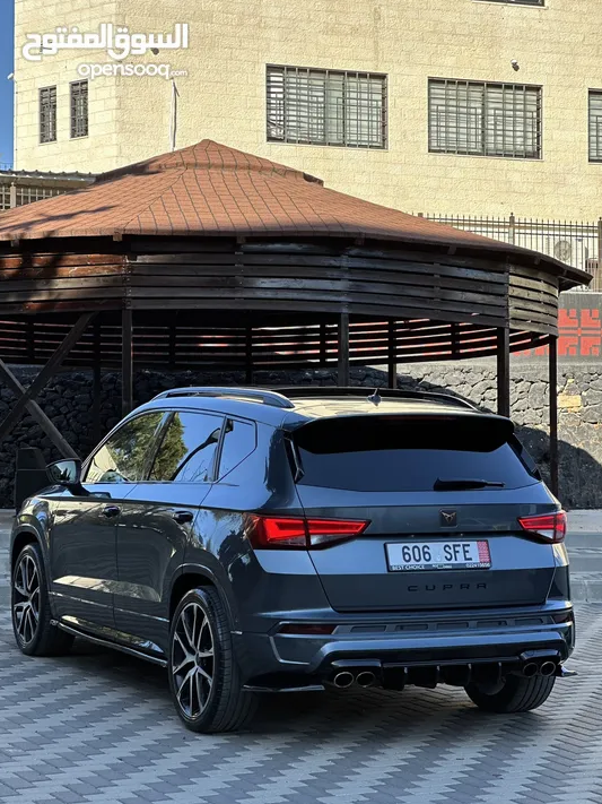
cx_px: 300
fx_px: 1809
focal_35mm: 78
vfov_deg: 25.0
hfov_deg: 18.9
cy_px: 404
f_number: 2.8
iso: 25
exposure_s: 1/212
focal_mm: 9
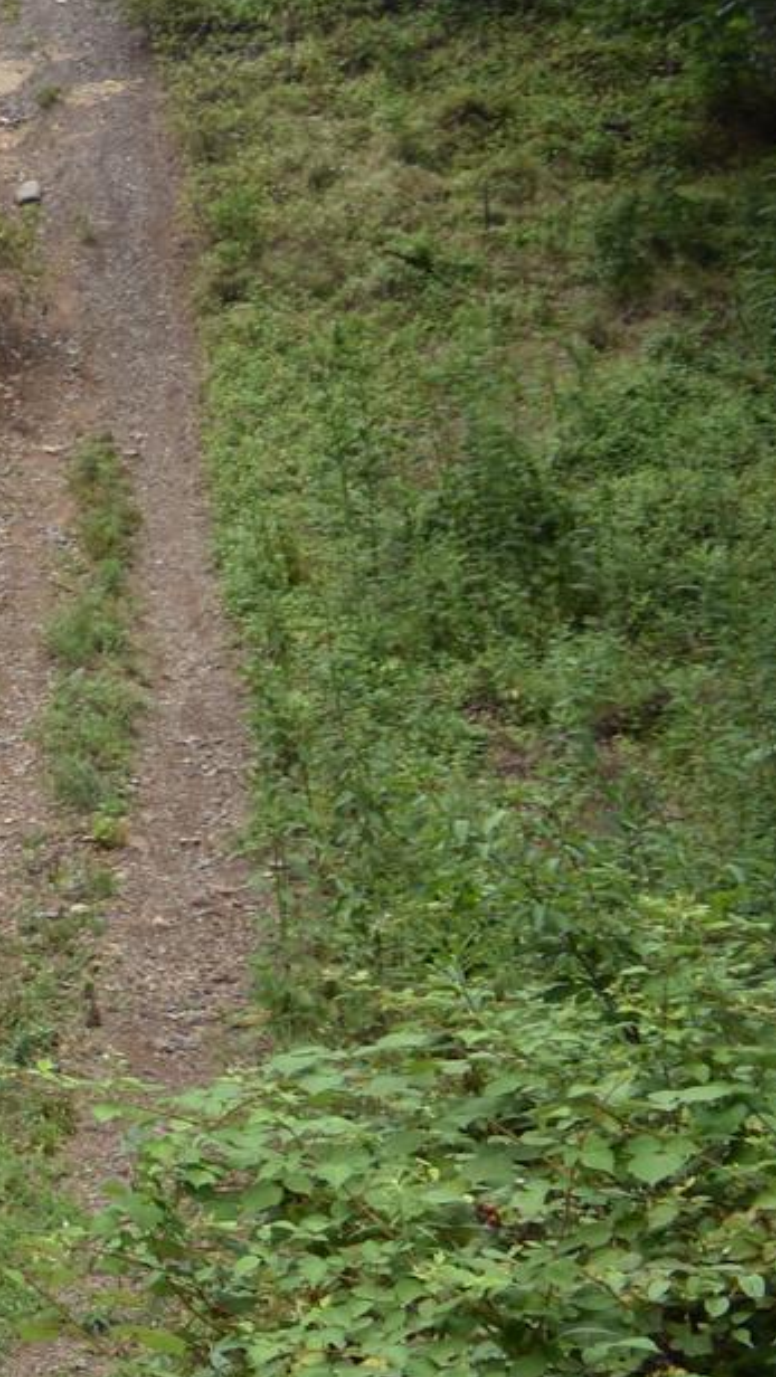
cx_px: -1302
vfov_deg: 22.5
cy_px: 370
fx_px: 3435
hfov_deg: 10.4
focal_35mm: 94
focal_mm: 18
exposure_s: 1/320
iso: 100
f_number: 4
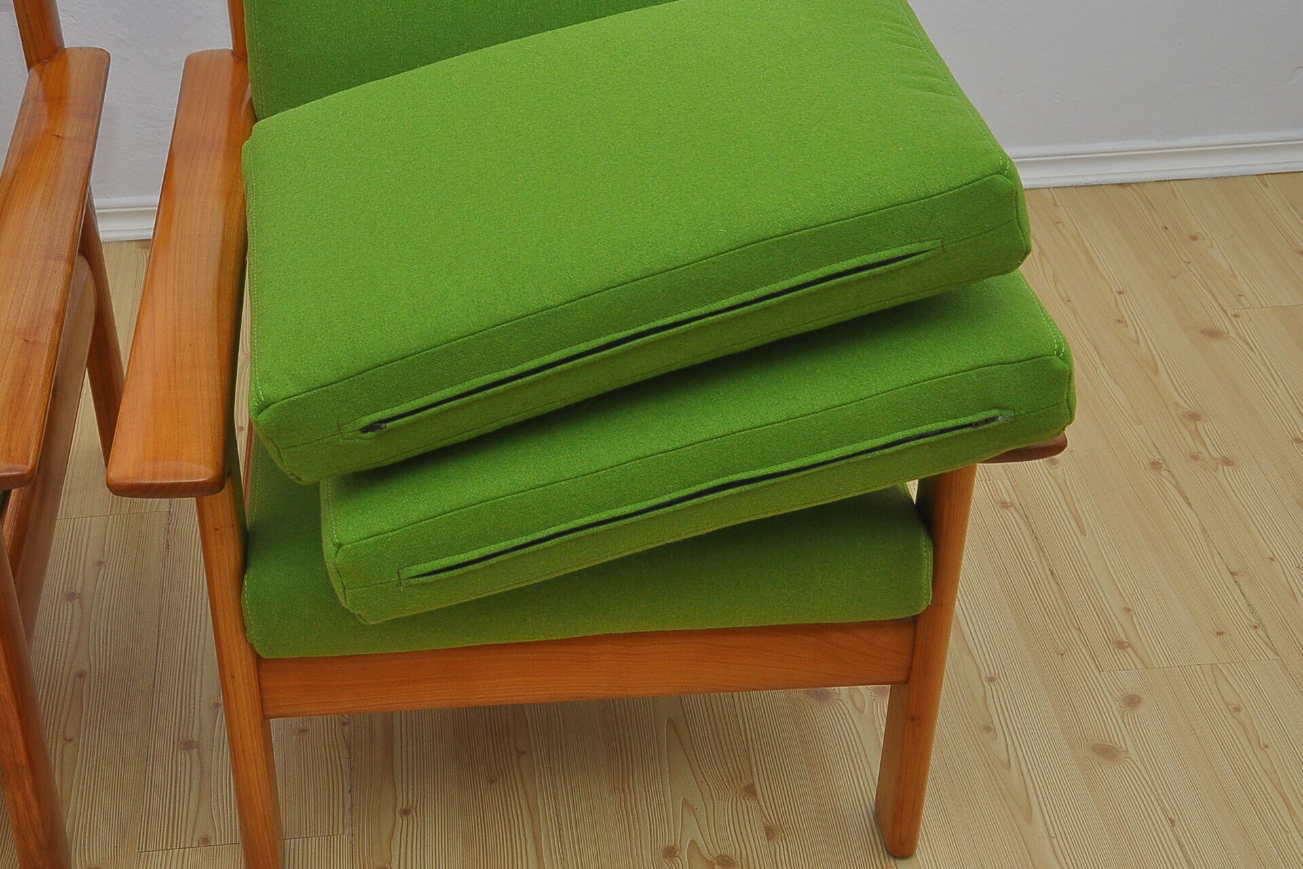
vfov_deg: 26.5
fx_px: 1846
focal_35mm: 51
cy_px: 434
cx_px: 652
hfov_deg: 38.9
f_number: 7.1
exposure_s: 1/60
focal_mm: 34
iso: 400
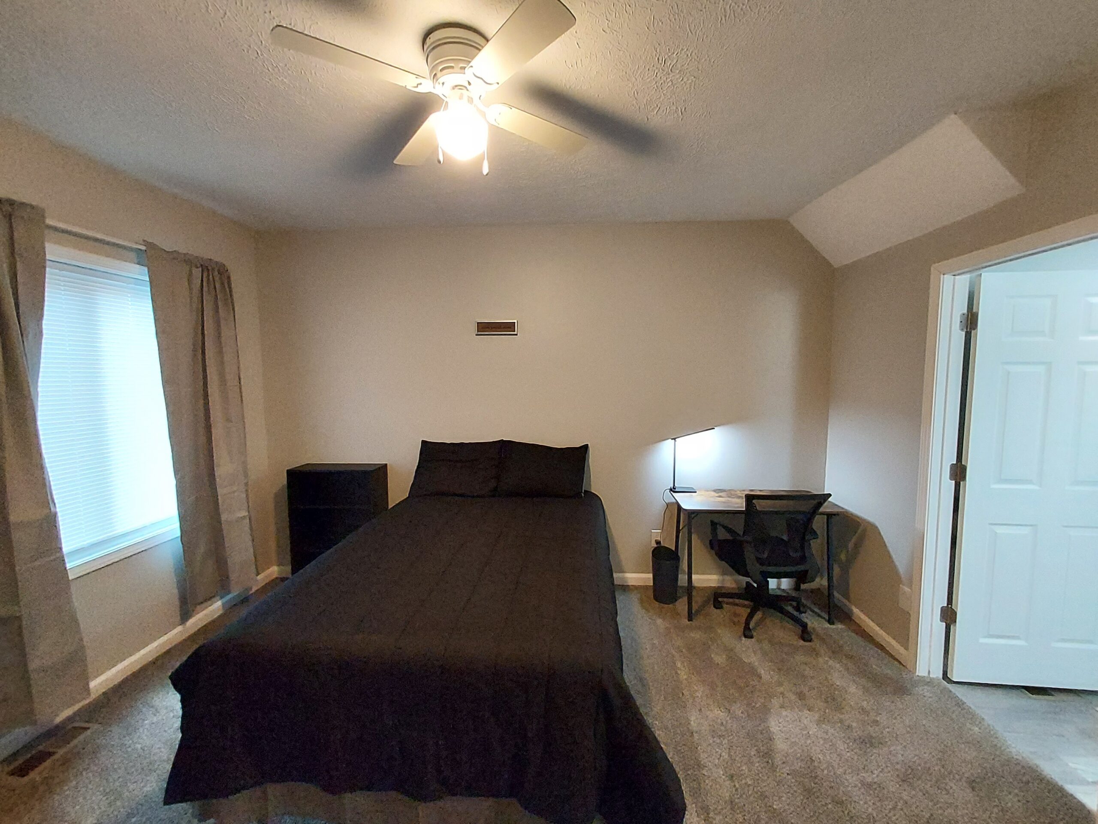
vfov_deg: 89.9
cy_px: 412
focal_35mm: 13
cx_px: 549
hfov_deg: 106.2
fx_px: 412
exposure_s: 1/30
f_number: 2.2
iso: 400
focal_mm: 1.42
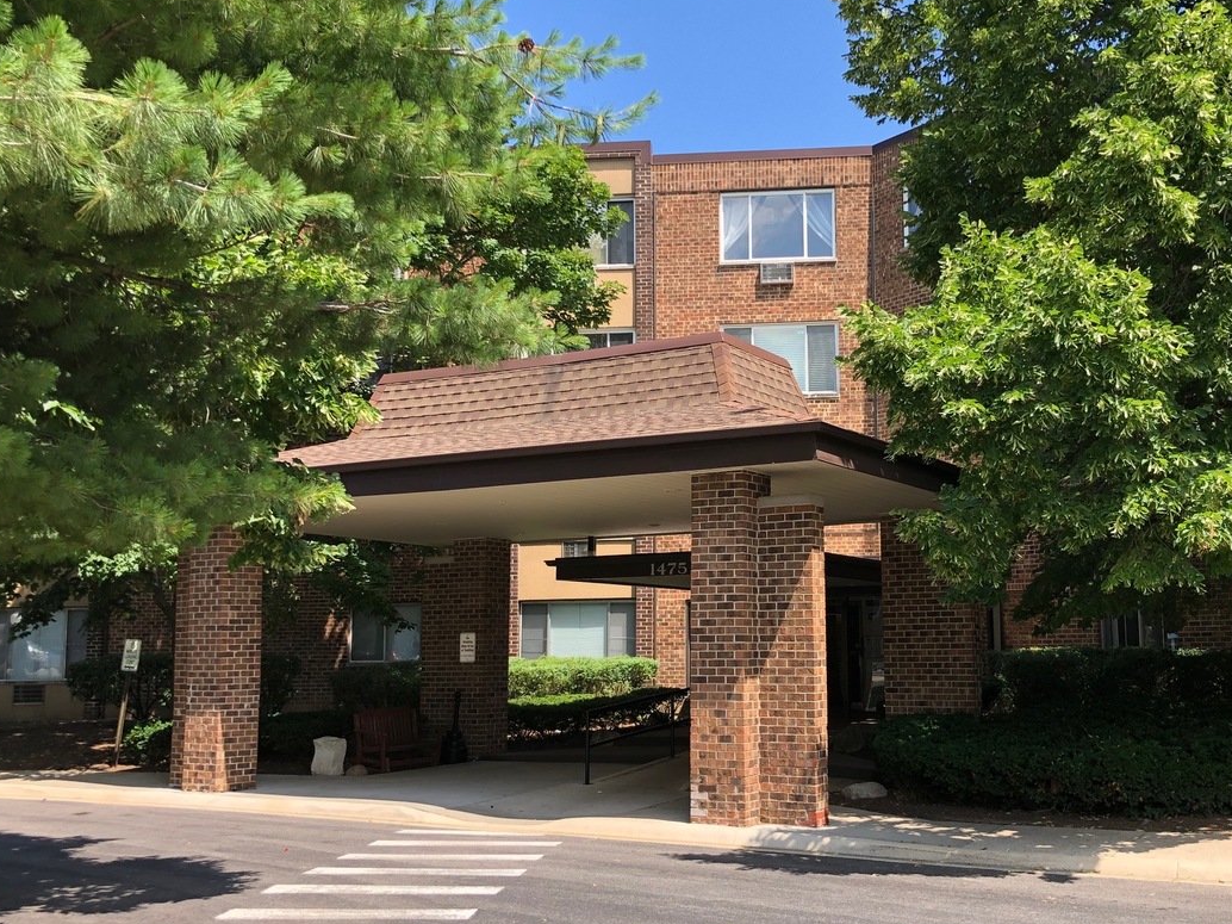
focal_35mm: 39
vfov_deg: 36.8
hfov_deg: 47.6
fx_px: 1388
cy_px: 492
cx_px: 746
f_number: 1.8
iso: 20
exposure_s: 1/656
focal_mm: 3.99
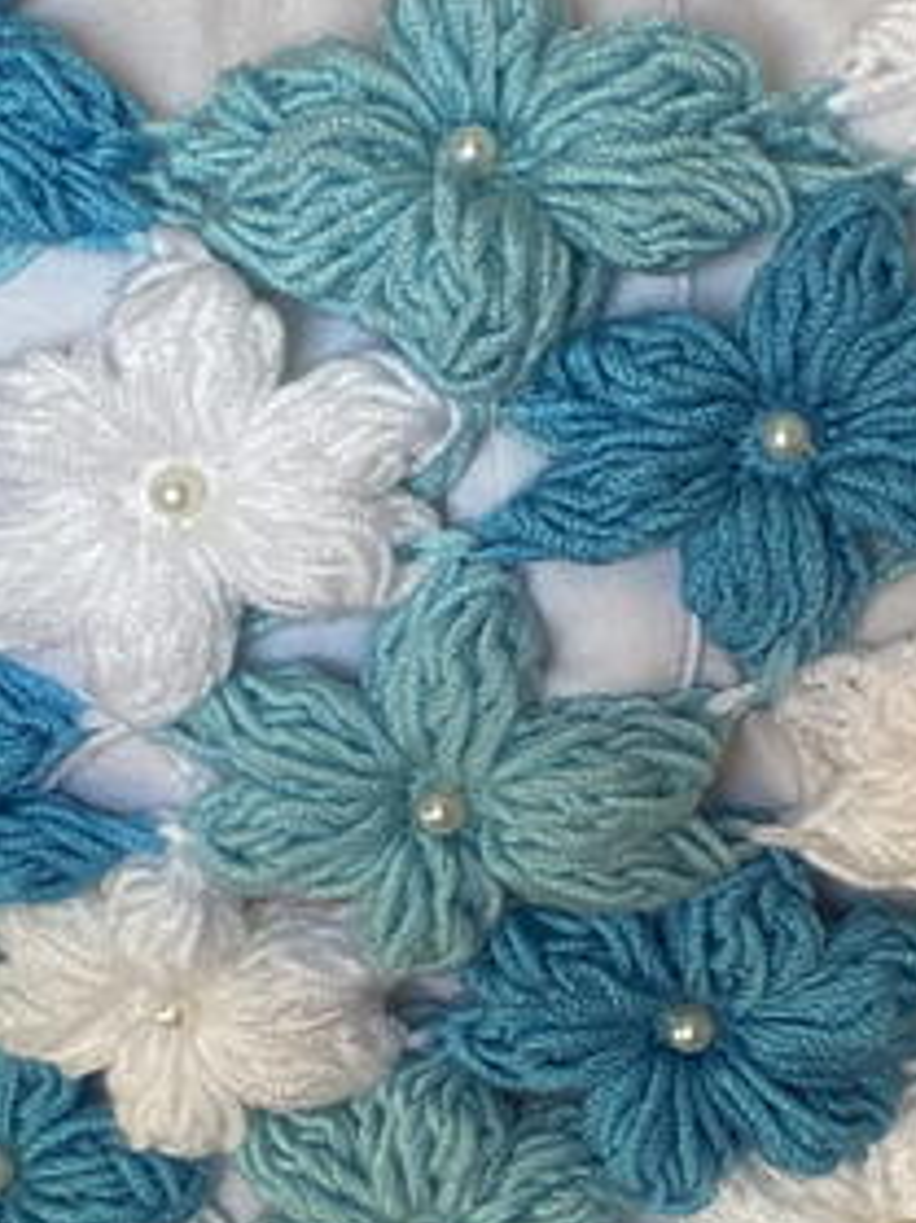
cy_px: 899
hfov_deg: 17.1
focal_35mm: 86
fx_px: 3037
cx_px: 535
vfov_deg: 22.6
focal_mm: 2.71
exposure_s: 1/122
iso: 80
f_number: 2.2
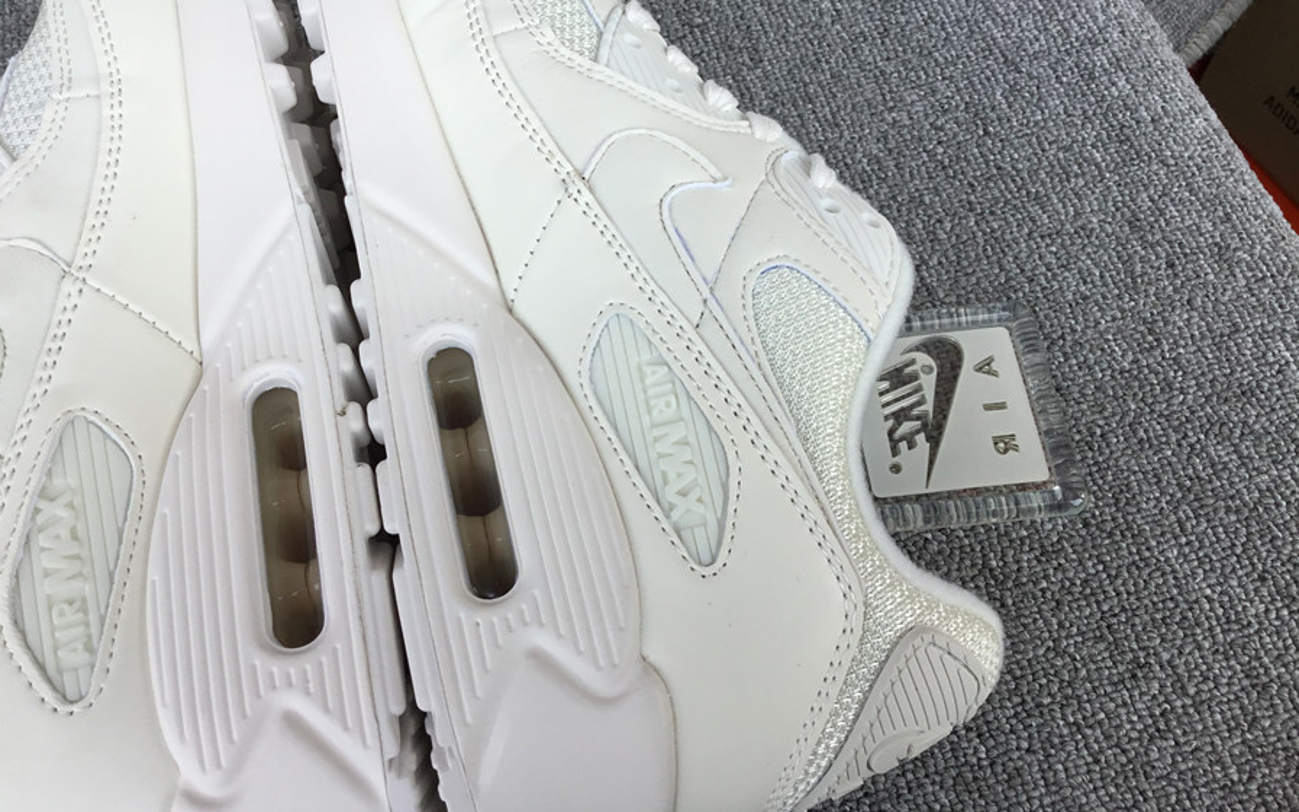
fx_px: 1168
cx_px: 648
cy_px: 337
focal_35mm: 33
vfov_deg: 38.2
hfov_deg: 58.1
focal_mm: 3.3
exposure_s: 1/543
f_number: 2.4
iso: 25
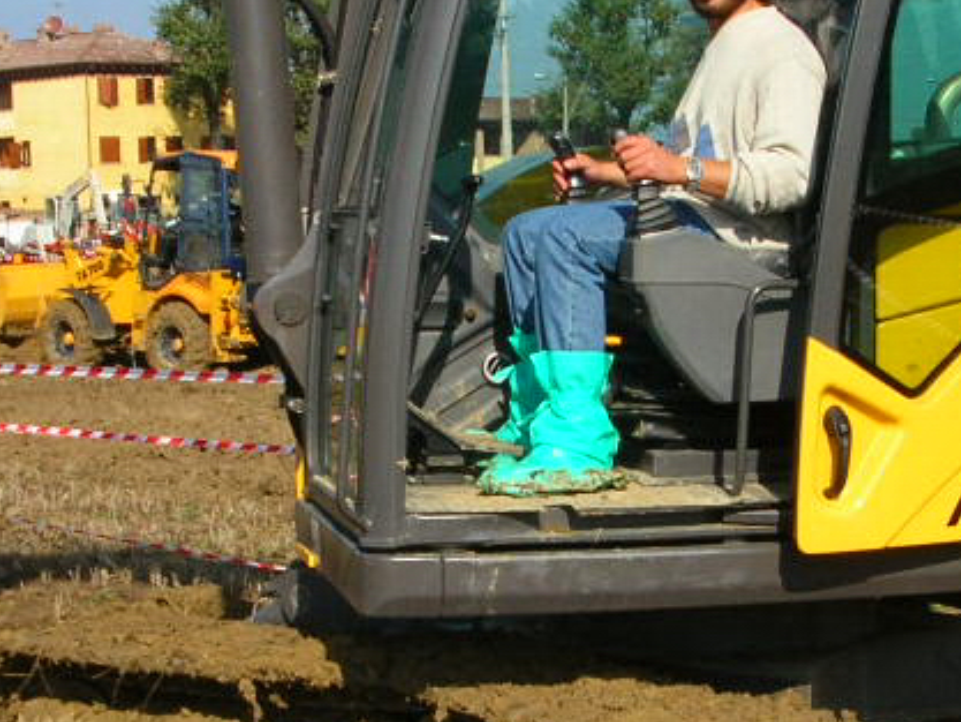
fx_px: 2388
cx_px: 590
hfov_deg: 22.7
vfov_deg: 17.1
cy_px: 475
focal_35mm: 86
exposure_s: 1/290
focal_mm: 5.8
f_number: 5.6
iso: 50
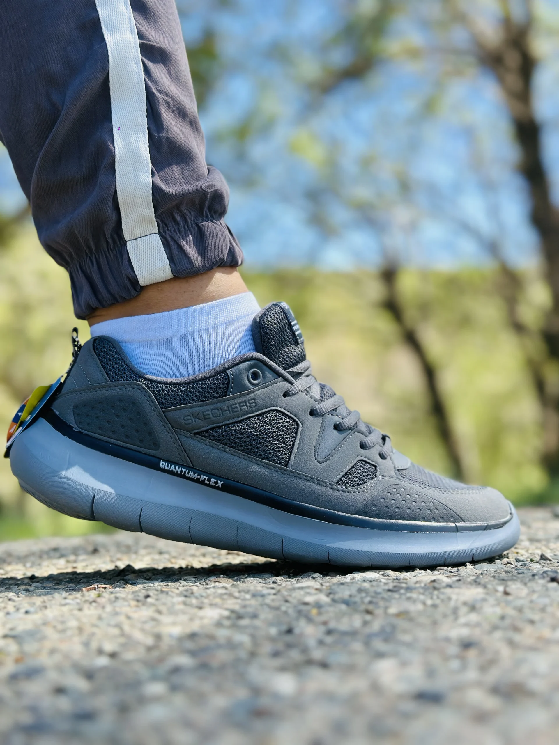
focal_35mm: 48
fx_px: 1034
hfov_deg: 30.3
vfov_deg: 39.7
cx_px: 280
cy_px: 372
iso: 80
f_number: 1.78
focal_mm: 6.86
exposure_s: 1/1305
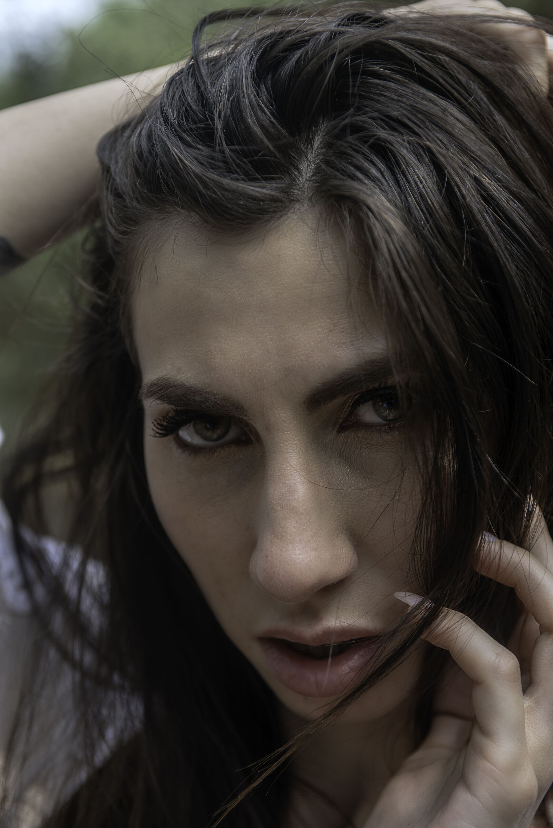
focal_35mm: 62
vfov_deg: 32.4
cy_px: 414
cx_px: 276
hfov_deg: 21.9
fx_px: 1427
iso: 125
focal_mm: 62
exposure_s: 1/125
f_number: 4.5
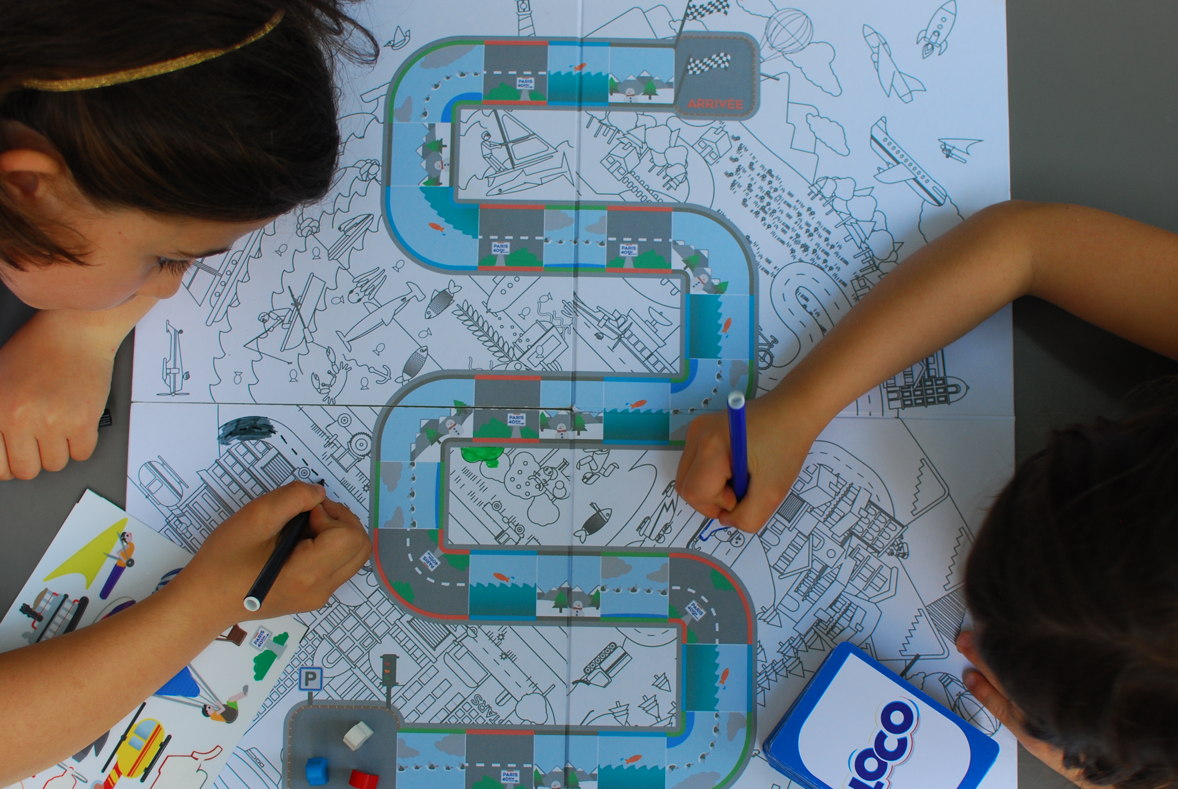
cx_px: 561
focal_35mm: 57
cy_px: 414
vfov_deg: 24.0
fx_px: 1852
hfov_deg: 35.3
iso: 200
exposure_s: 1/50
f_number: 3.2
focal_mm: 35
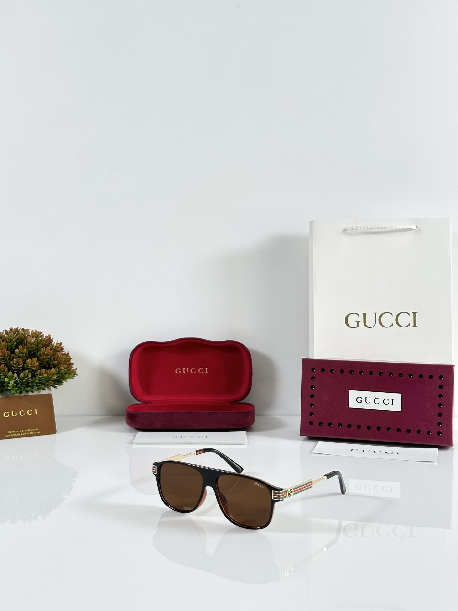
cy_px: 306
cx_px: 229
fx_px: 847
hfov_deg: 30.3
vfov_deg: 39.7
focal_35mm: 48
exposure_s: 1/121
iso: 80
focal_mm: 6.86
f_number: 1.78
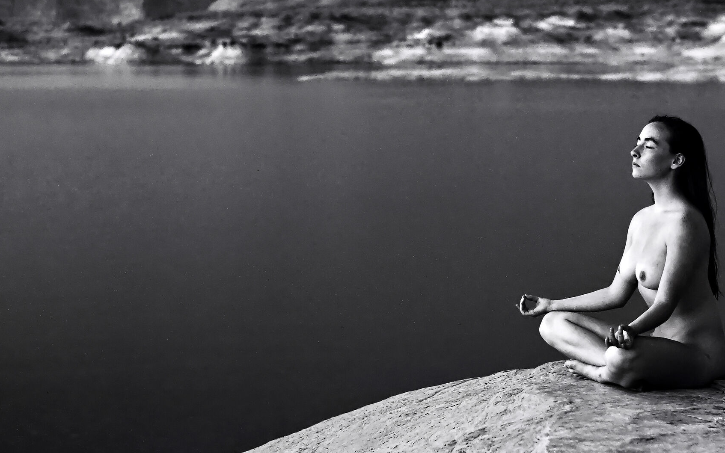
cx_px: 434
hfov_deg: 20.6
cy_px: 175
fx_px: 1996
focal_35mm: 101
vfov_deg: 12.9
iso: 6400
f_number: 5.6
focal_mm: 70
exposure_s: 1/8
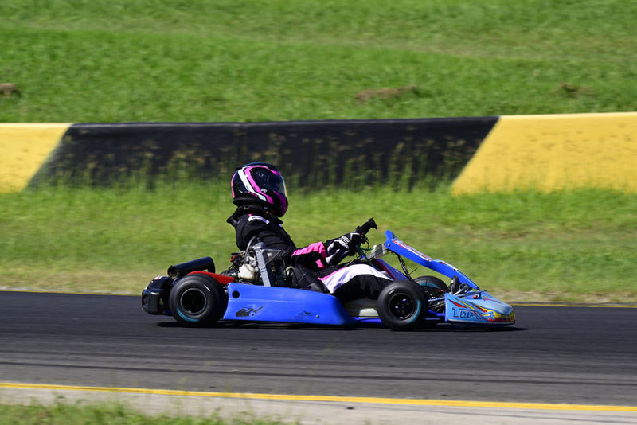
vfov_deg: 4.4
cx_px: 318
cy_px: 212
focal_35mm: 310
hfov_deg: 6.6
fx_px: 5487
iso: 400
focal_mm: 310
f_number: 11
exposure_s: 1/640
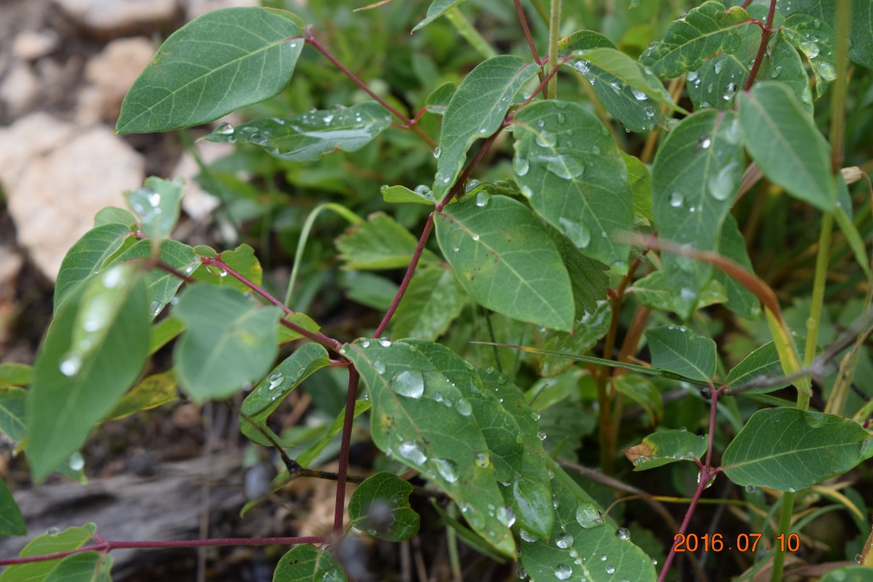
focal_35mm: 73
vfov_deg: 18.7
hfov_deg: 27.7
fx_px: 1770
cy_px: 292
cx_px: 441
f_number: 8
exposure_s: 1/250
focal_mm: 48
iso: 280
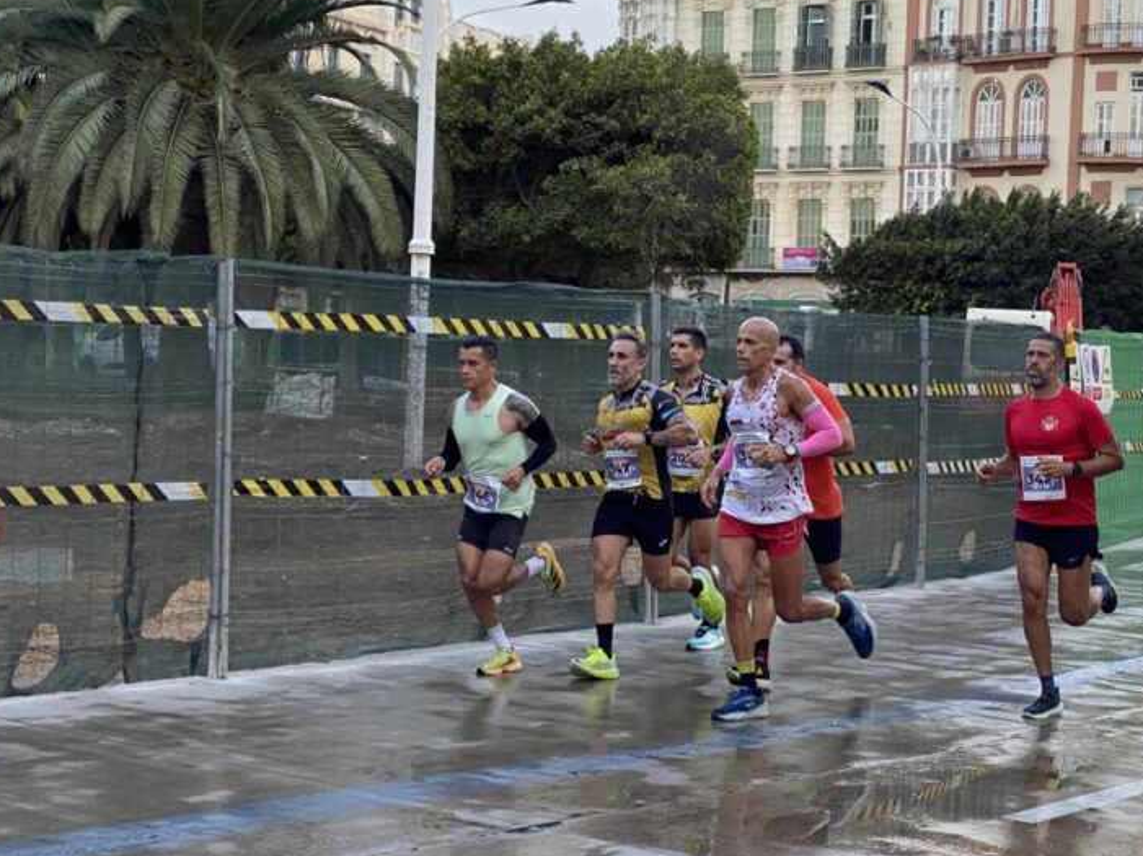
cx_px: 711
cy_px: 496
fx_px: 2508
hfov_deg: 25.6
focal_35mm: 76
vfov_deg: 19.4
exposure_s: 1/648
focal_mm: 6
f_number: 2
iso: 20
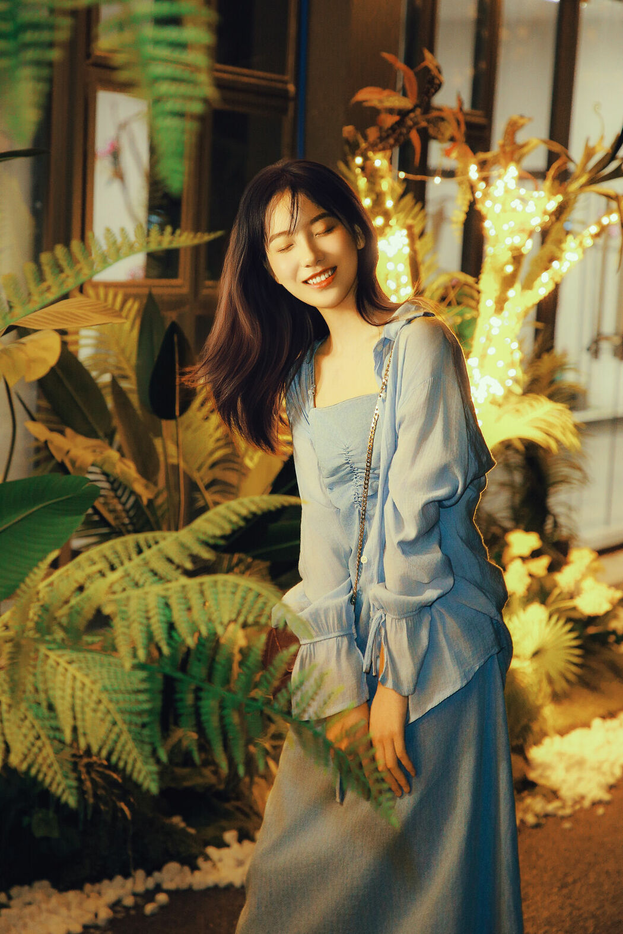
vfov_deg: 24.5
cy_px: 467
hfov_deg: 16.5
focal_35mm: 83
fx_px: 2154
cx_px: 312
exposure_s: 1/60
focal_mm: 85
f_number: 4
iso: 4000
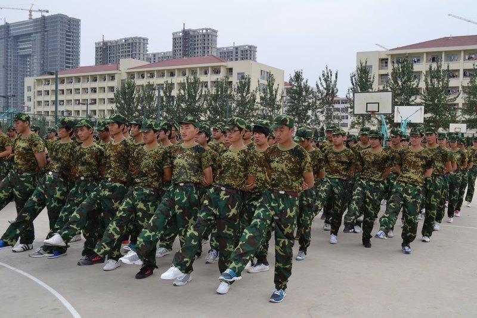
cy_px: 159
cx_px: 238
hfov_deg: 53.1
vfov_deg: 36.9
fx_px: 477
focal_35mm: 36
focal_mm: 24
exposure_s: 1/160
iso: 100
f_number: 6.3
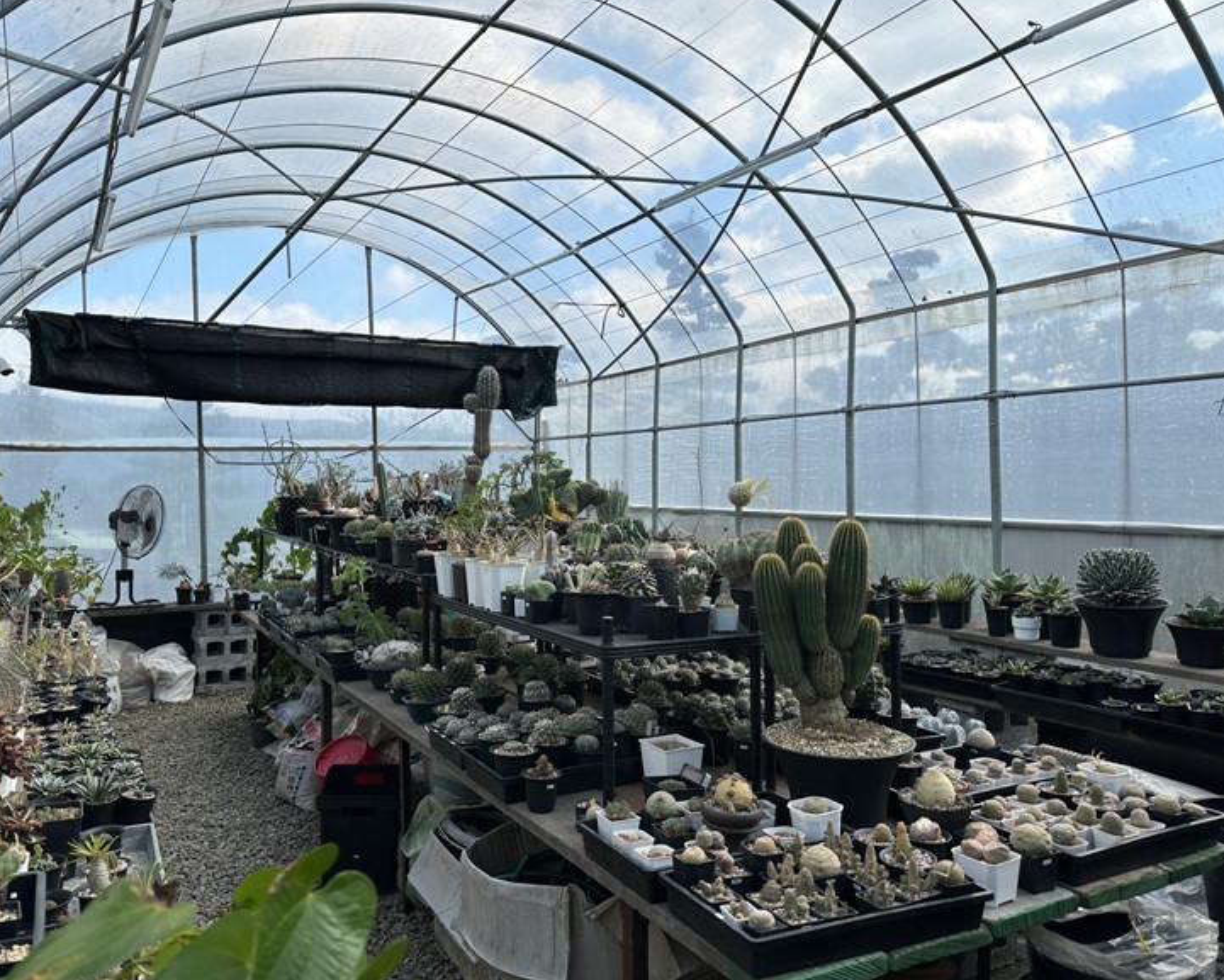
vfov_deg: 54.9
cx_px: 557
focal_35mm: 26
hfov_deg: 65.9
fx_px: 942
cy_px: 487
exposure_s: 1/2660
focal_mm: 6.86
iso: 80
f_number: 1.78
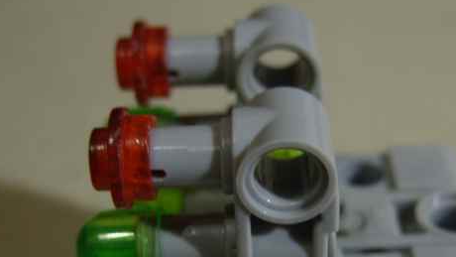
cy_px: 190
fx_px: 871
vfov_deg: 16.7
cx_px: 290
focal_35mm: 72
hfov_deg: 29.2
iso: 100
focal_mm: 7.8
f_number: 2.8
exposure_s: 1/2.5
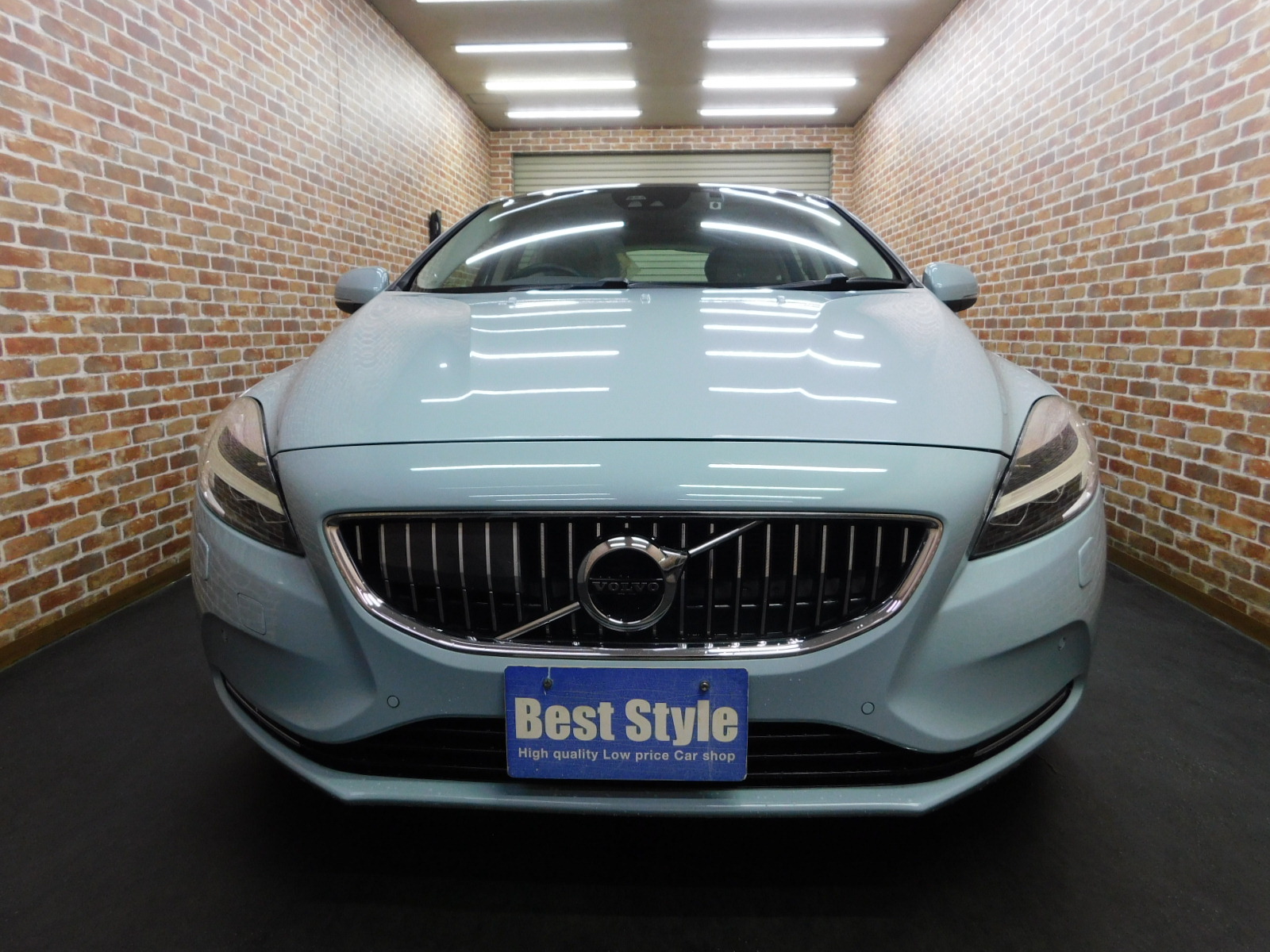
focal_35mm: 23
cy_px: 476
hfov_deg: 73.9
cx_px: 635
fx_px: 844
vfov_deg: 58.9
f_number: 3
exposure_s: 1/30
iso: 220
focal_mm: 4
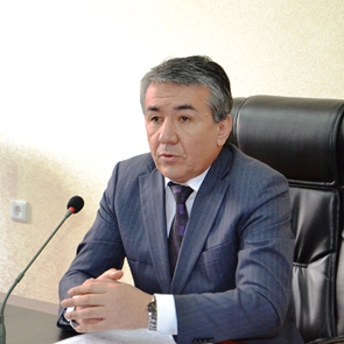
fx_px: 1199
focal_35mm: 107
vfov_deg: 16.3
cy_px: 172
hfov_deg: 16.3
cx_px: 187
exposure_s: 1/60
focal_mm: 55
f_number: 5.6
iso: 2800
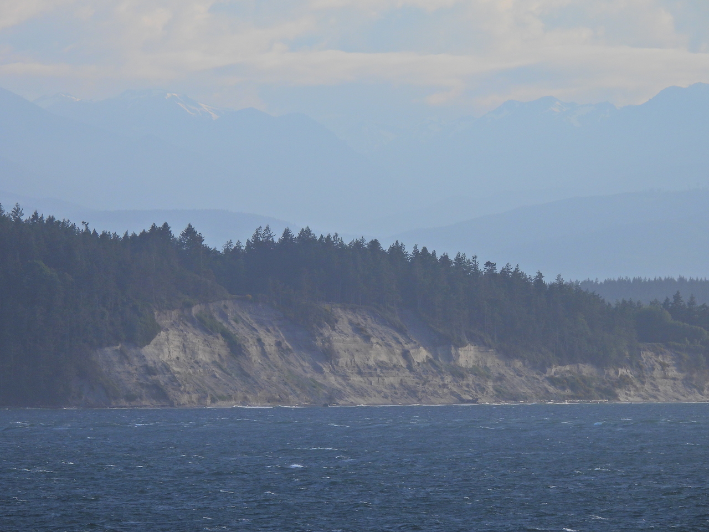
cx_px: 354
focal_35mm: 380
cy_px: 266
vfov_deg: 3.9
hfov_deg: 5.2
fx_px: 7783
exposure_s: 1/640
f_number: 5
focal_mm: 67.8
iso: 100
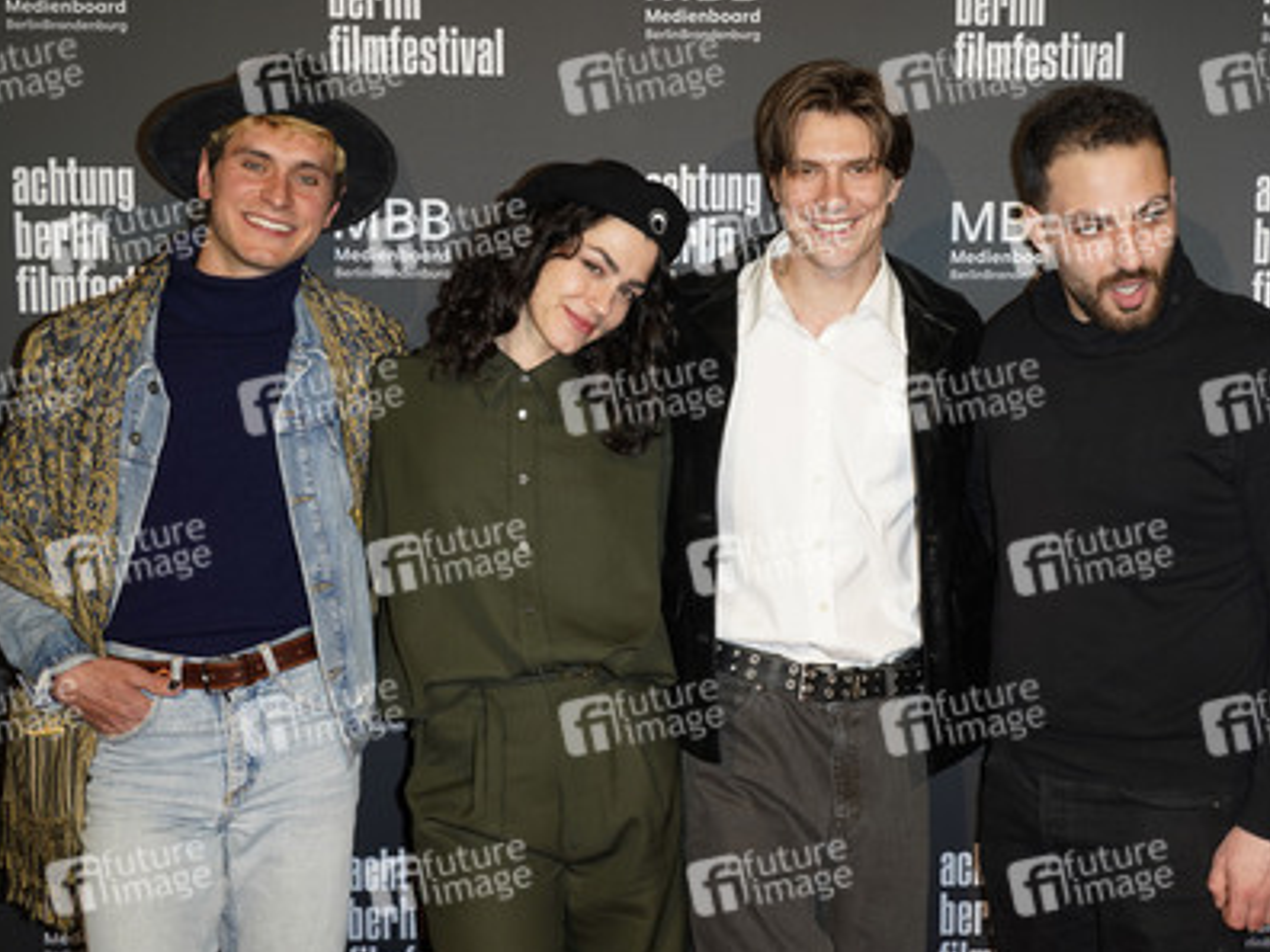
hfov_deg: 41.2
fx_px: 1688
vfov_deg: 31.5
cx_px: 685
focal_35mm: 46
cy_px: 478
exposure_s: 1/80
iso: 320
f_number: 5.6
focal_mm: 42
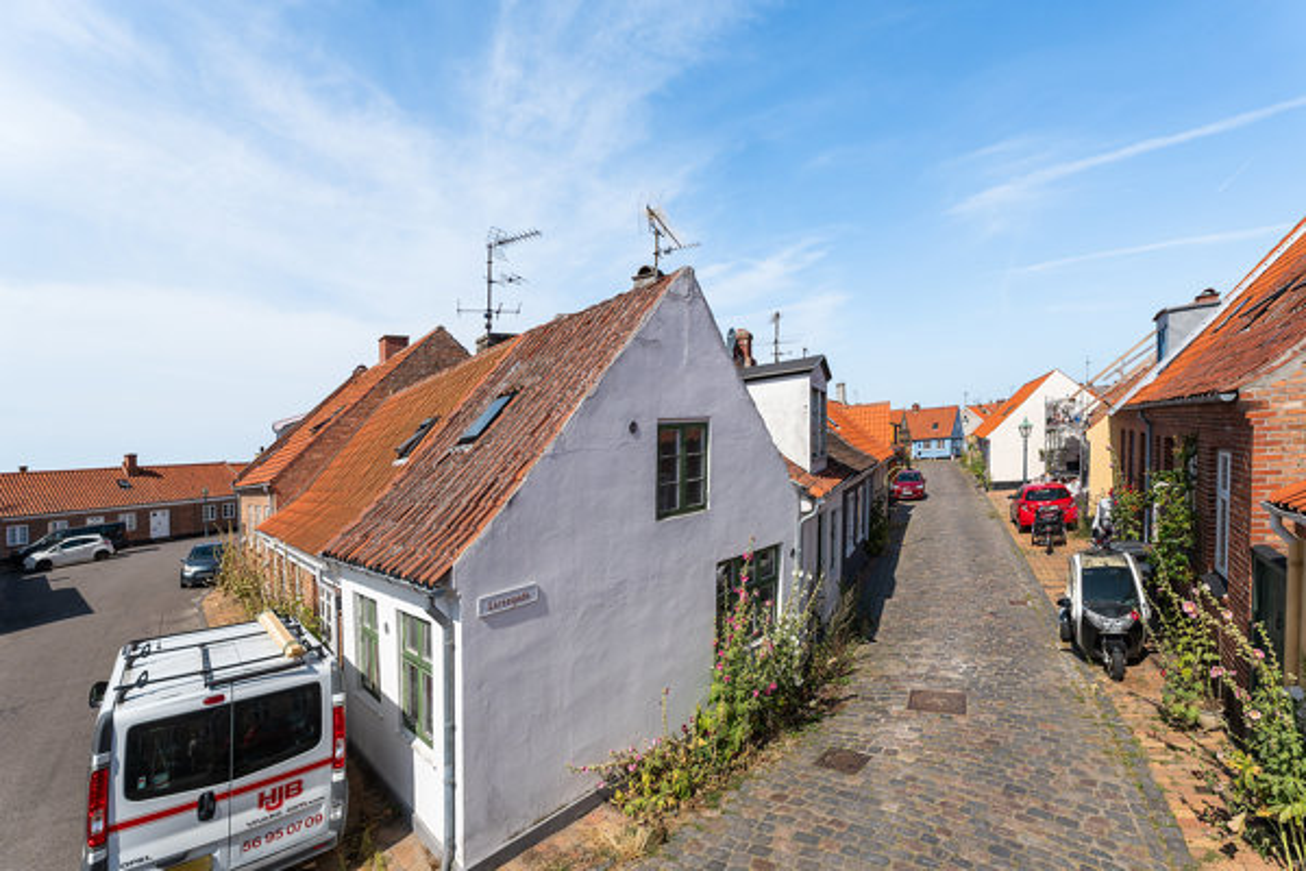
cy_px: 436
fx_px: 571
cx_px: 653
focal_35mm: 16
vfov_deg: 74.6
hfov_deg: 97.6
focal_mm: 10.5
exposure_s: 1/1600
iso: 200
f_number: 4
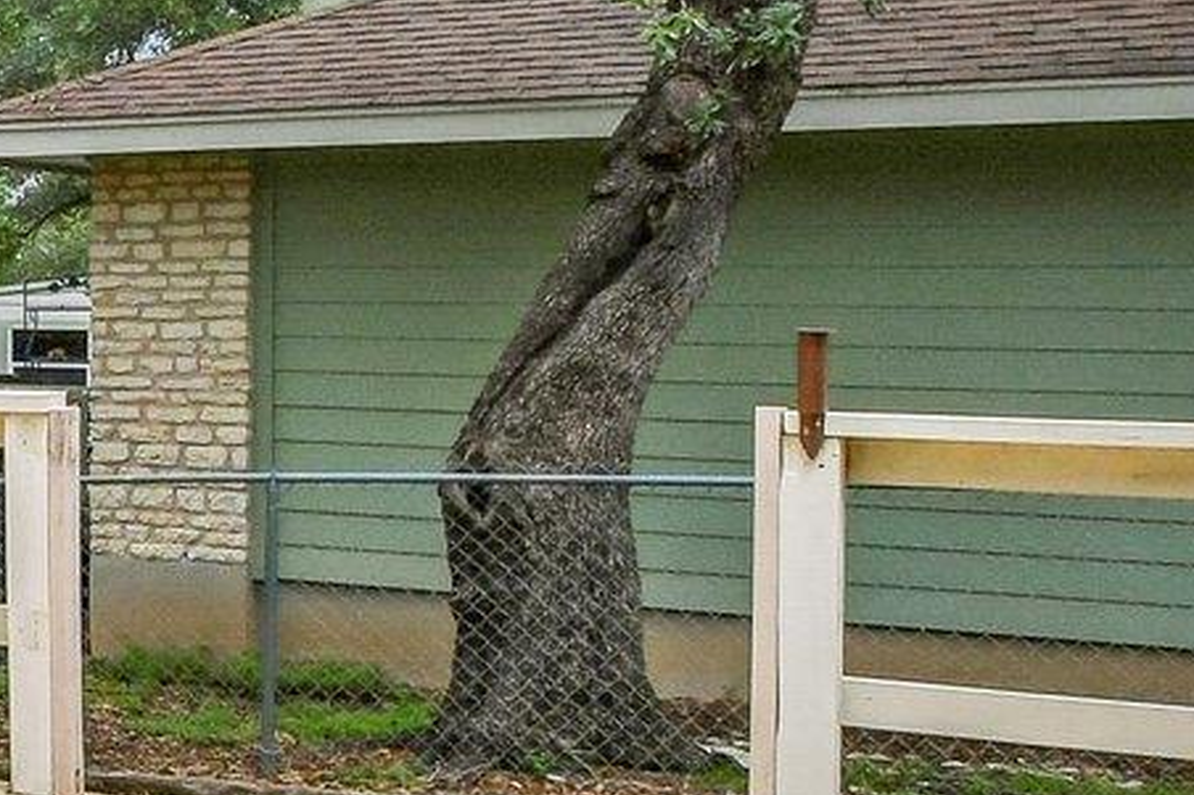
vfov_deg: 19.8
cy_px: 141
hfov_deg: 19.7
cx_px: -1072
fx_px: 2254
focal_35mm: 68
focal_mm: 10
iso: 400
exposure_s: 1/800
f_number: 8
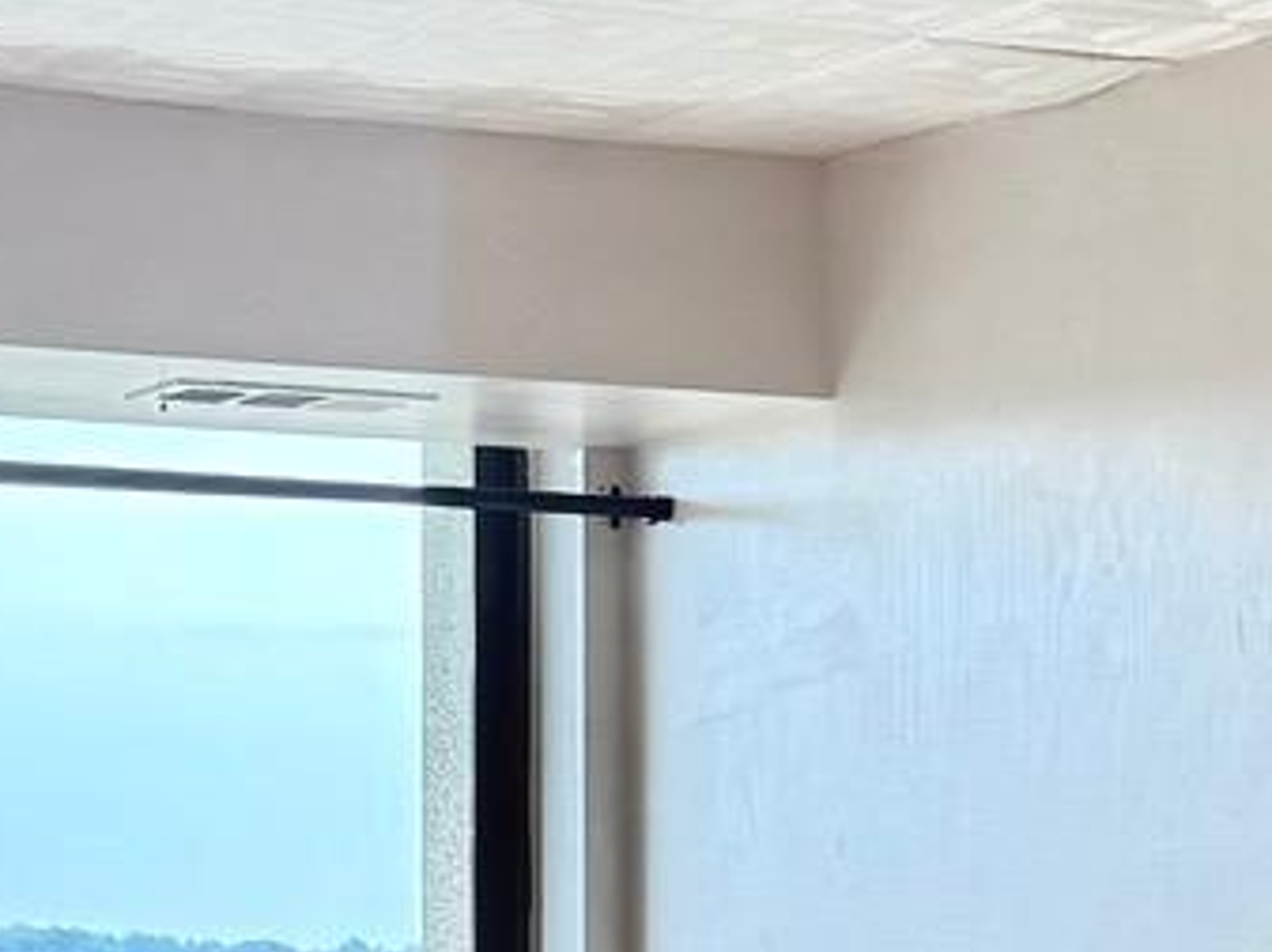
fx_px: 5359
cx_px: 910
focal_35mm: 146
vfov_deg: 9.9
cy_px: 1258
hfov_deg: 13.5
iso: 200
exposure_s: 1/190
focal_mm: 6.76
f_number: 1.78
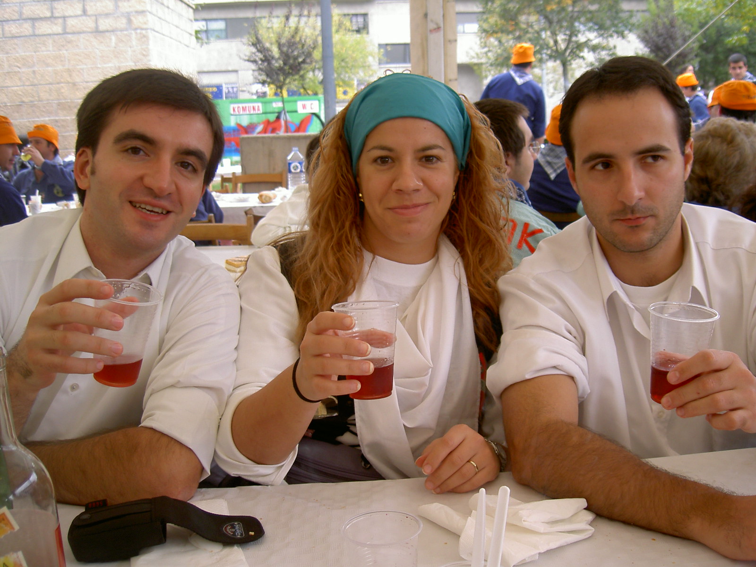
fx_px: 852
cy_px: 284
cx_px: 378
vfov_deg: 36.8
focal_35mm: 39
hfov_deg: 47.9
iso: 100
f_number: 2.8
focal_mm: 8
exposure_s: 1/59.5
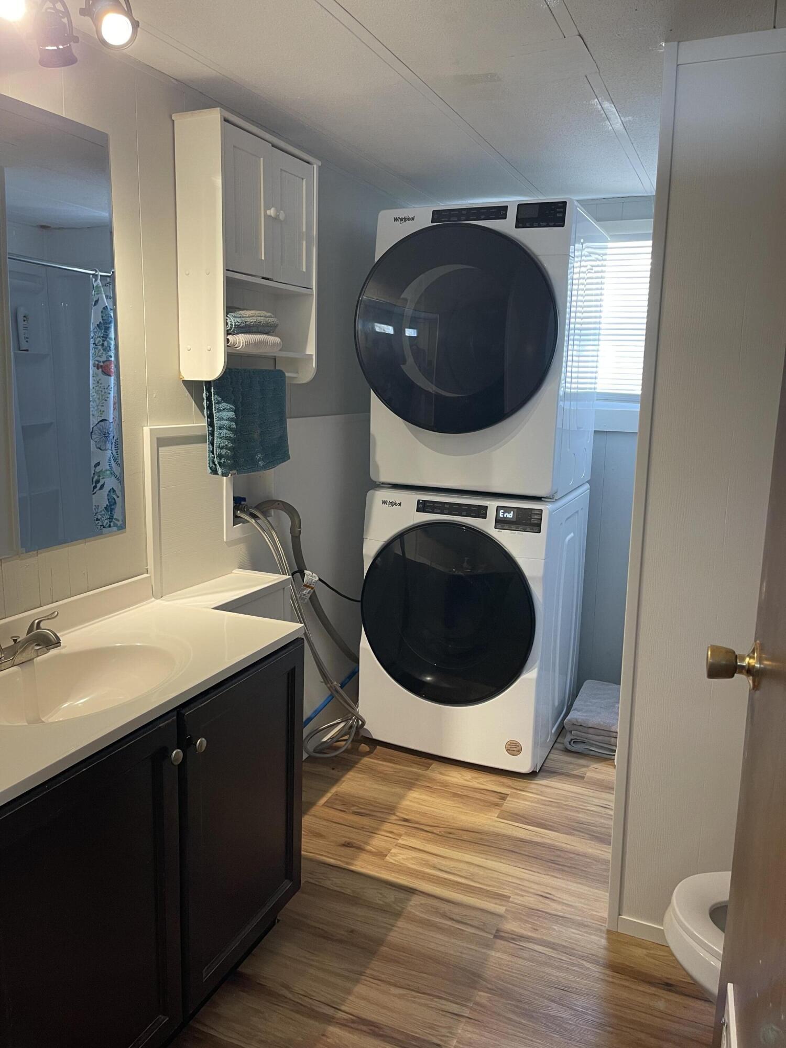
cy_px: 524
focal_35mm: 25
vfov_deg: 69.4
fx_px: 757
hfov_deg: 54.9
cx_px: 393
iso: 100
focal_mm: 5.1
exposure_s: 1/60
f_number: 1.6
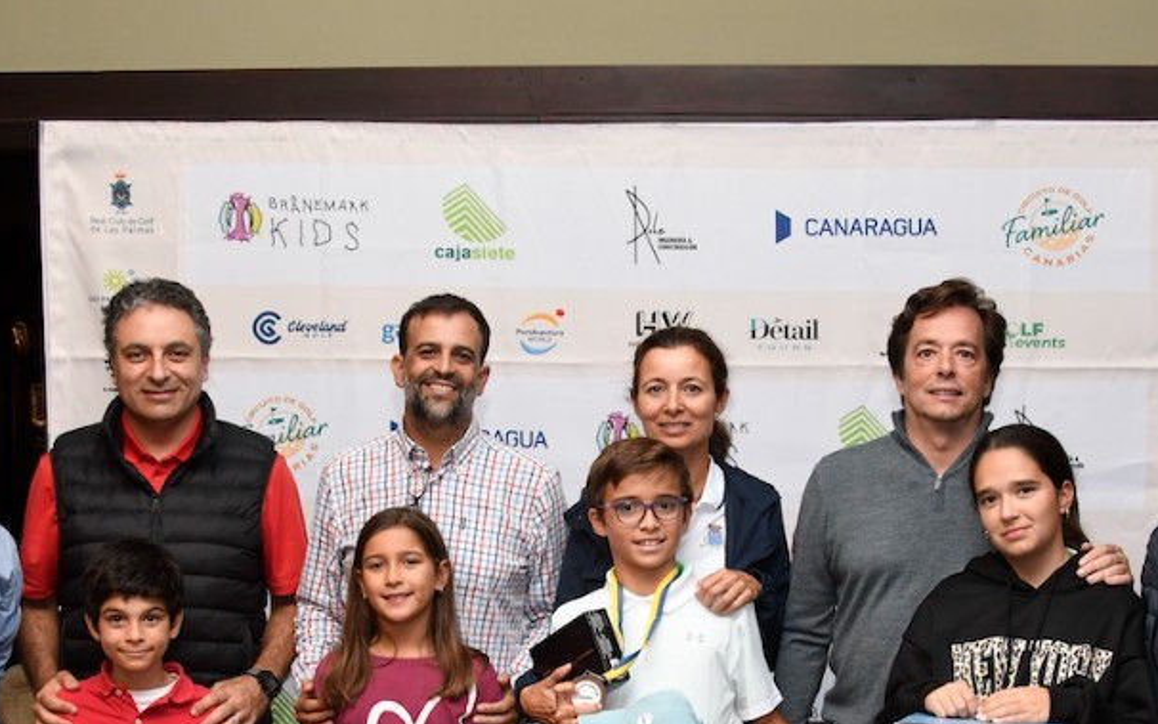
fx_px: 1957
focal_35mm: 62
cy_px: 647
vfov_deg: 20.6
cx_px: 654
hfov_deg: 32.9
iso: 1250
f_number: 4.5
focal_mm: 24
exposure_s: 1/80
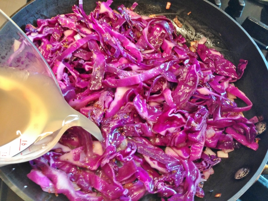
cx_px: 134
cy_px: 100
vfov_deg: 42.9
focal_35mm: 33
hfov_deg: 55.4
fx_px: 255
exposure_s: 1/20
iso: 160
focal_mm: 4.12
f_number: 2.4
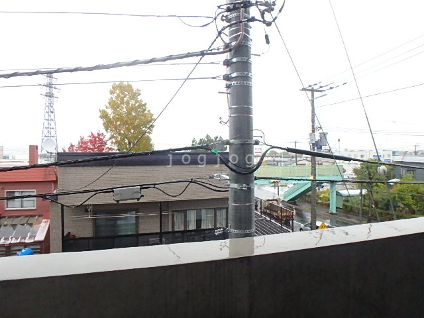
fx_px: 257
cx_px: 212
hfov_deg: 79.0
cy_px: 159
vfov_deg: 63.4
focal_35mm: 21
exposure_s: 1/250
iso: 640
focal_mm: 3.7
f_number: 3.5
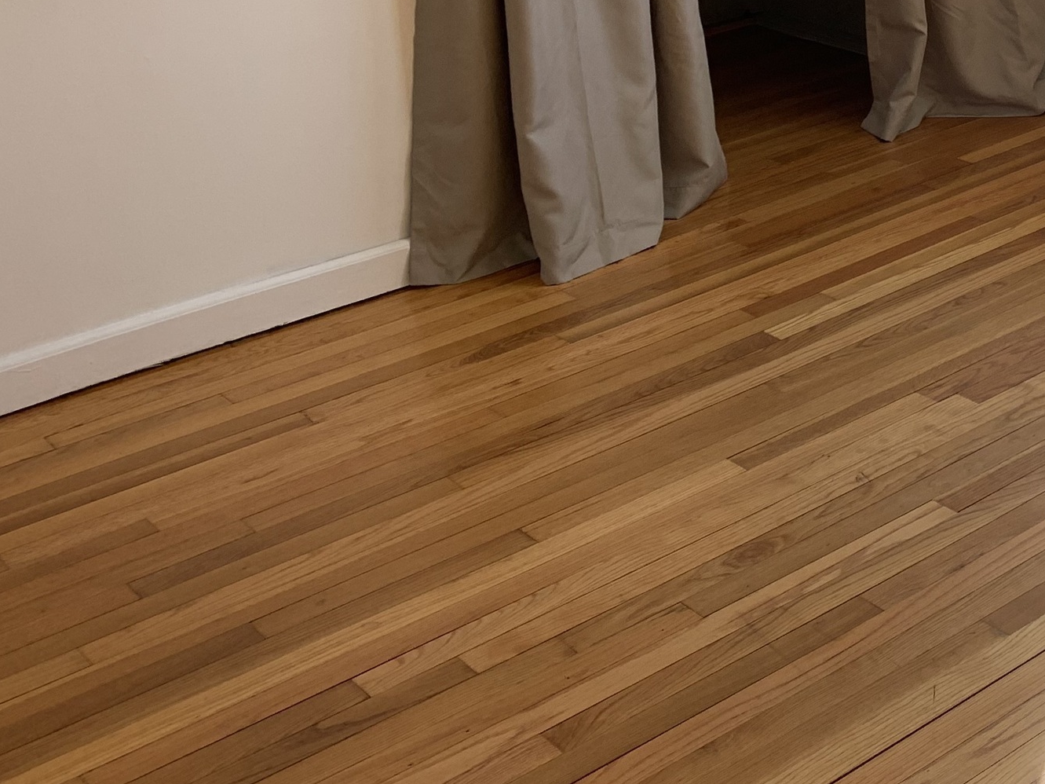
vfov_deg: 23.4
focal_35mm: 60
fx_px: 1811
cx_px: 1104
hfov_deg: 29.5
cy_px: 1
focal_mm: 4.25
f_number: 1.8
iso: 32
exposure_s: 1/121
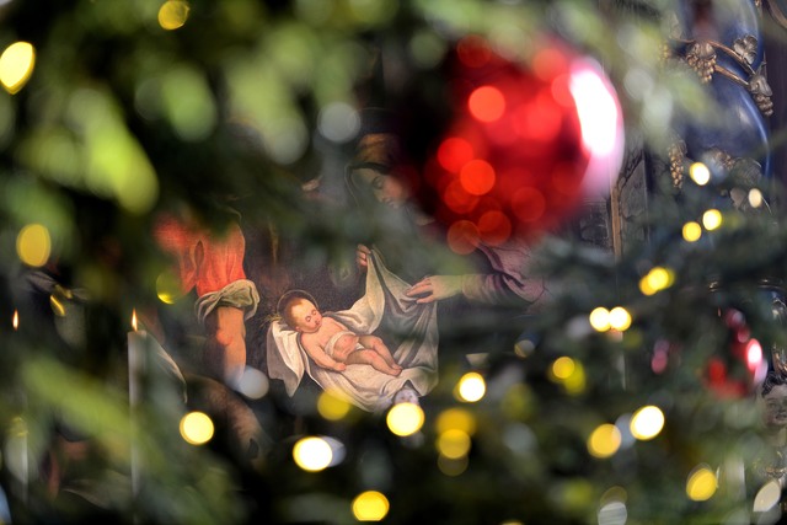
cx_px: 394
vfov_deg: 10.2
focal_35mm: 135
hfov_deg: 15.2
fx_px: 2952
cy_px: 262
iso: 100
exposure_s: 1/20
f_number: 2.8
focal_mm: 135
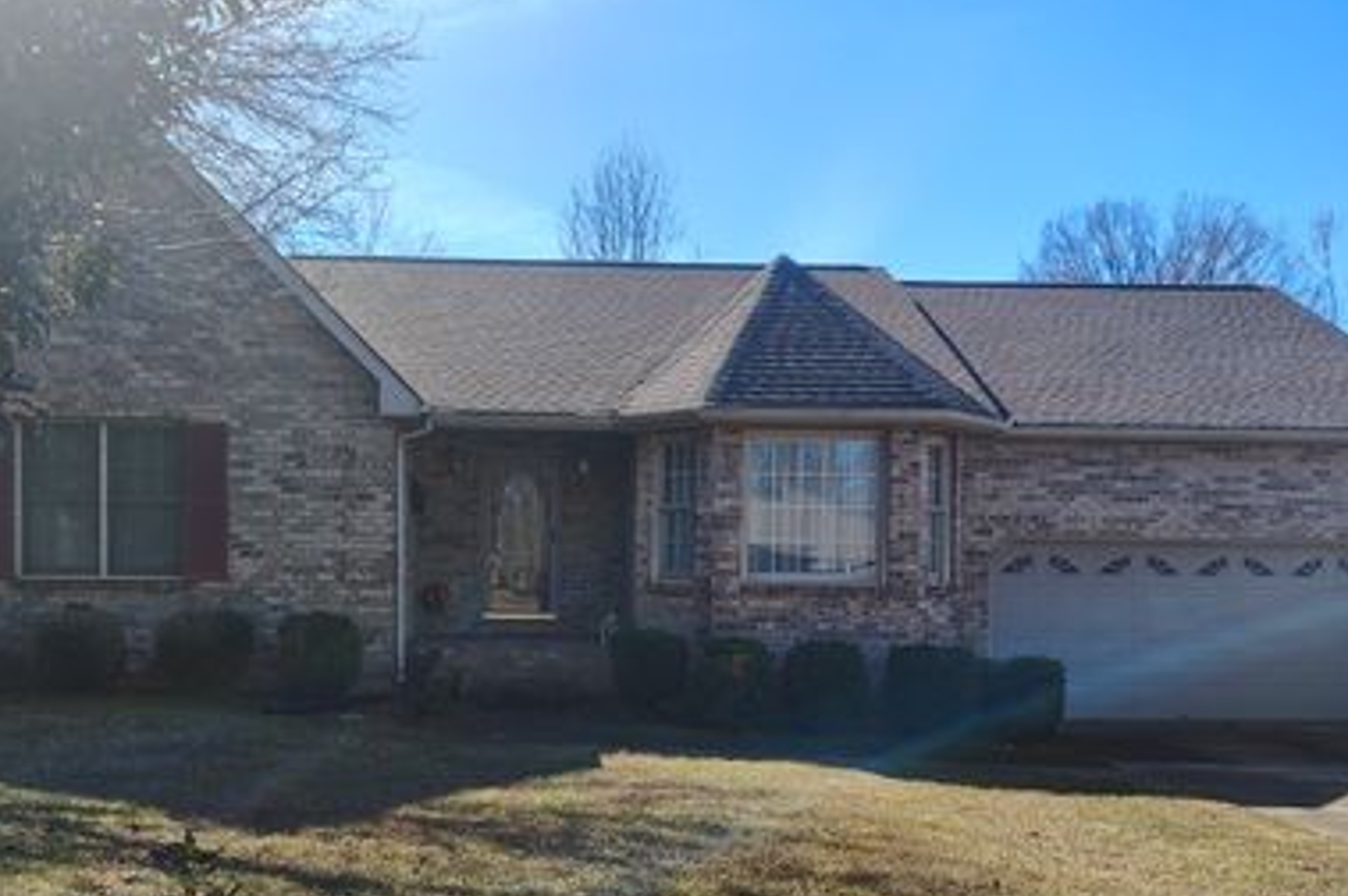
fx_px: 1235
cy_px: 587
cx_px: 598
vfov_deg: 39.5
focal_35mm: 33
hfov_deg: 57.1
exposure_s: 1/600
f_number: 1.8
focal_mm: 5.56
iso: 100
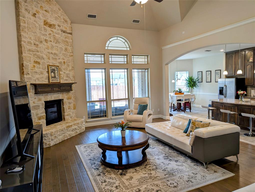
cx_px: 128
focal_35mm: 24
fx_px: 177
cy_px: 96
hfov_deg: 71.5
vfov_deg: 56.9
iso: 43
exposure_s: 1/60
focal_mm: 6.9
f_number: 1.68
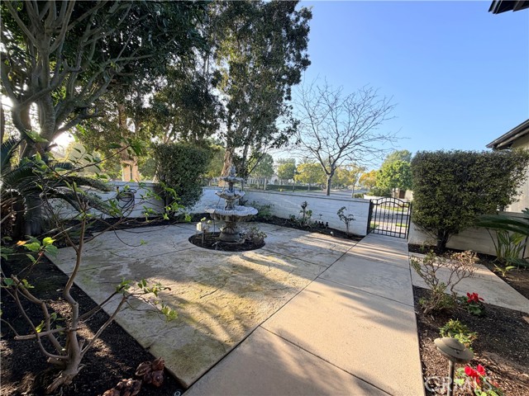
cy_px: 198
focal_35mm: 14
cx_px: 264
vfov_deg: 85.7
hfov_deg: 102.1
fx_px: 214
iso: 40
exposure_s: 1/245
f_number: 2.2
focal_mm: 2.22
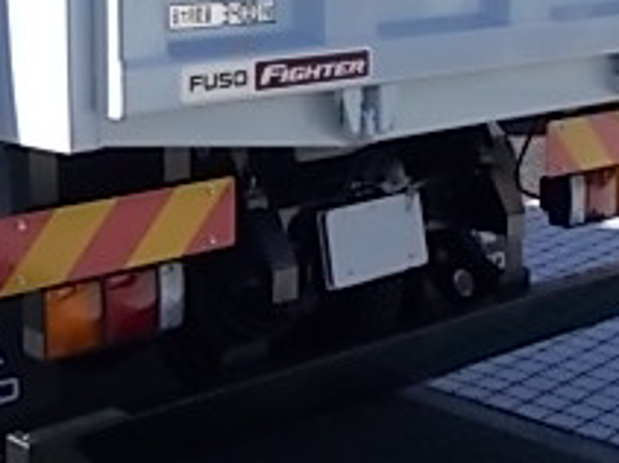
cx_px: 100
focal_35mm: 79
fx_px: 1412
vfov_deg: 18.3
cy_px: 41
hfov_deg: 24.2
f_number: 8
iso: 80
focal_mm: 4.6
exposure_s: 1/125
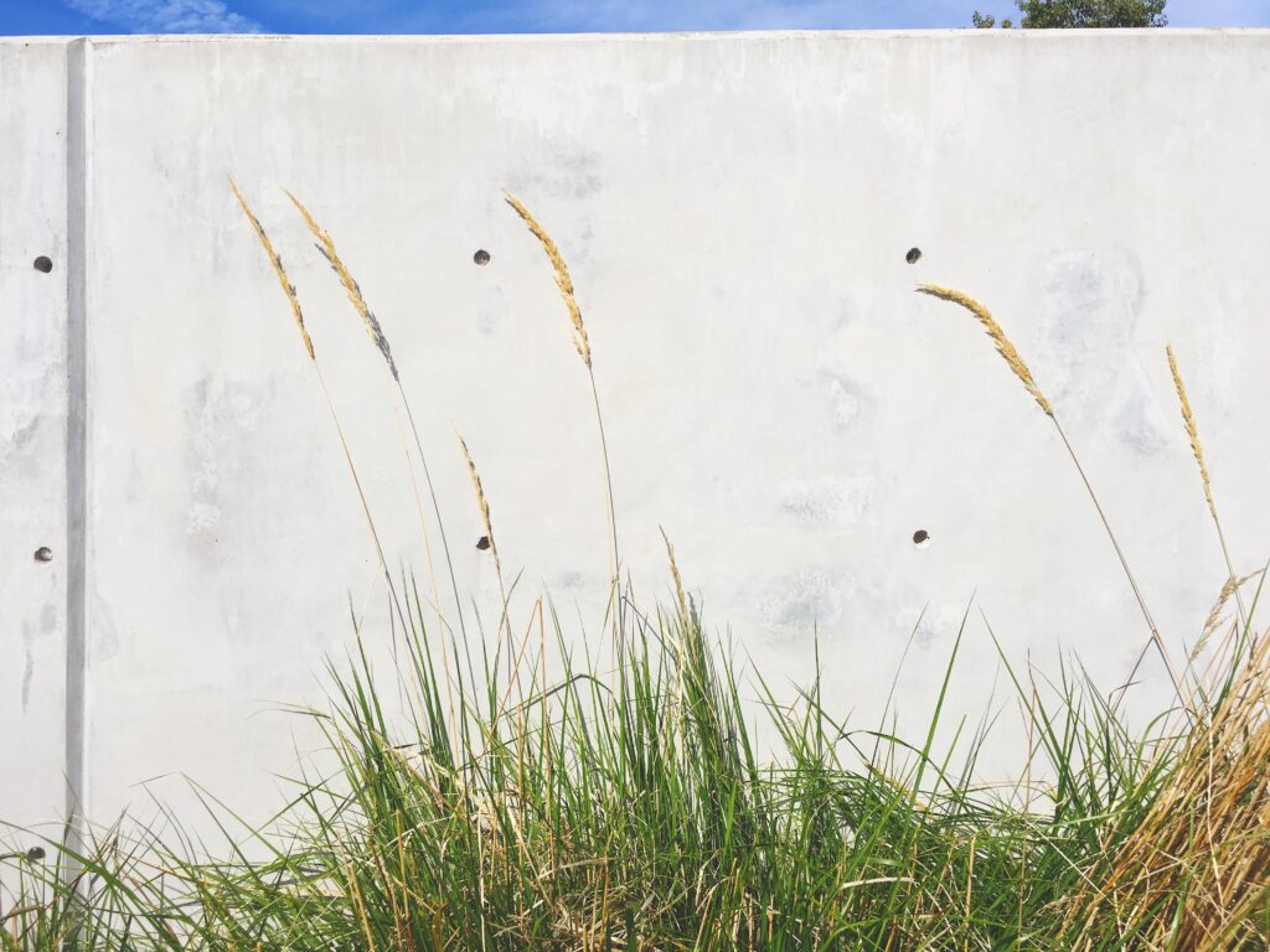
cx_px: 635
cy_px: 476
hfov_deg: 61.7
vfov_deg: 48.2
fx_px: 1064
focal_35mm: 29
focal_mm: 4.15
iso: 25
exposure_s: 1/3077
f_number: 2.2
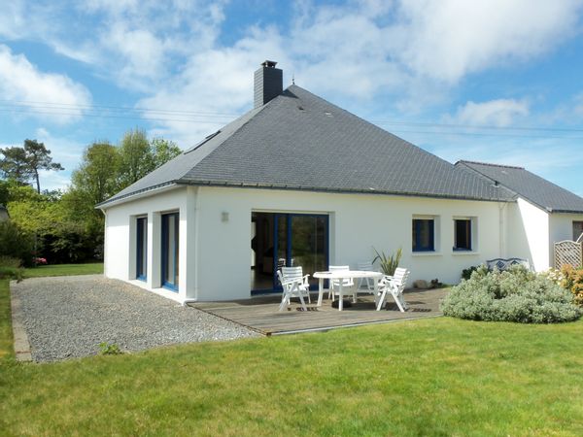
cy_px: 218
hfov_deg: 61.7
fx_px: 488
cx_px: 292
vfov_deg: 48.2
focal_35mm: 29
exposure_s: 1/125
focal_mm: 5.2
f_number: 8.6
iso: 80
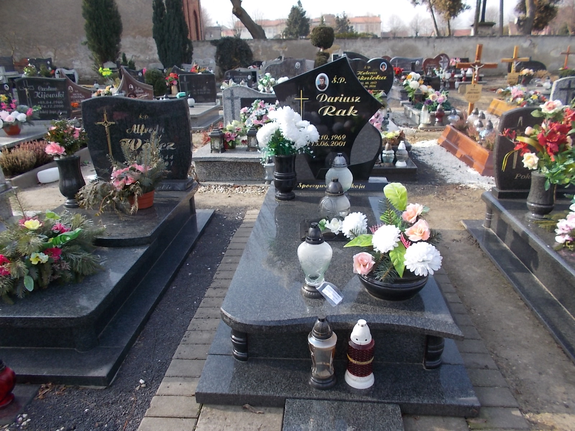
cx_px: 288
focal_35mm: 26
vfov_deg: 53.1
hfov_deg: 67.3
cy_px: 216
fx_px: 432
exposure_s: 1/320
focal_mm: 4.6
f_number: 3.2
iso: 80
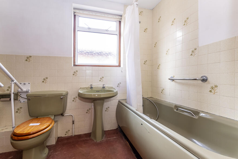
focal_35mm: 15
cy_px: 80
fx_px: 99
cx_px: 119
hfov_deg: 100.4
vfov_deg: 77.3
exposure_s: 1/6
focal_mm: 10
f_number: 9
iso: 500
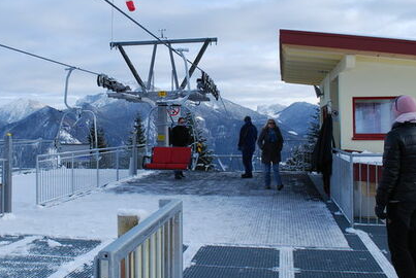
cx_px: 150
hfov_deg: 44.0
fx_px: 509
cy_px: 115
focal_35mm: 44
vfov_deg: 30.6
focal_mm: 18
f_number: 9
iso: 200
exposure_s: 1/160
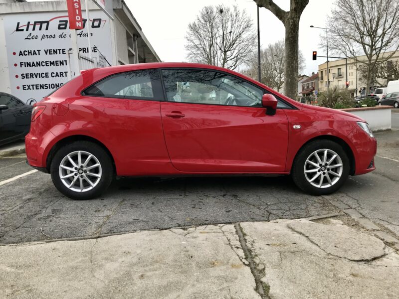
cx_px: 200
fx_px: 323
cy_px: 150
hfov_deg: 63.4
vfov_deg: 49.7
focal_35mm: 28
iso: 20
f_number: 1.8
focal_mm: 3.99
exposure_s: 1/190
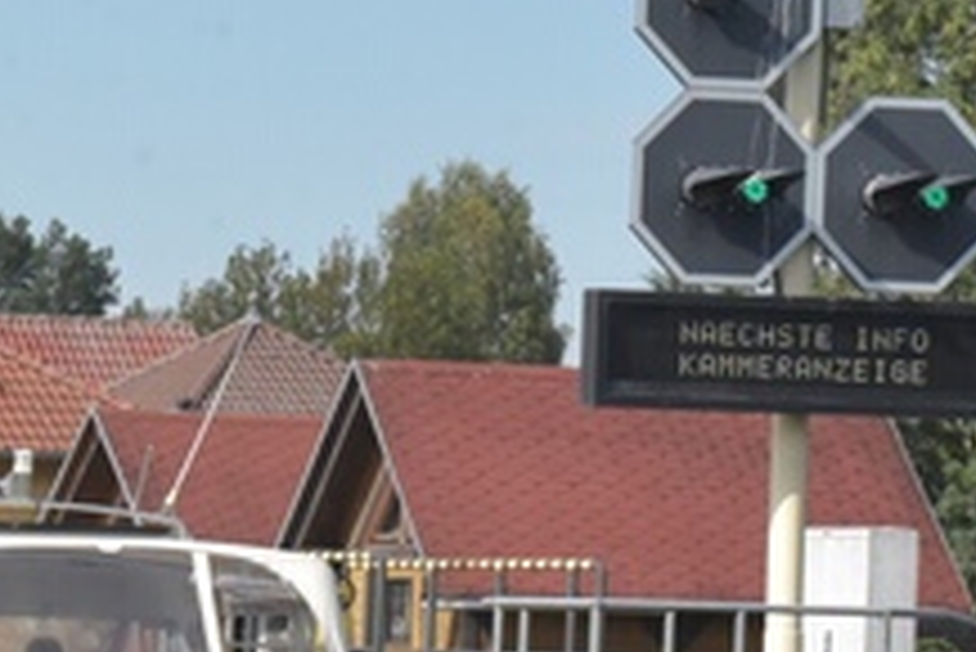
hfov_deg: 9.4
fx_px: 5805
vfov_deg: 6.4
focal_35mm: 214
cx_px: -360
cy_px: 553
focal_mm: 58
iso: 4000
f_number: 13
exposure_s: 1/2500
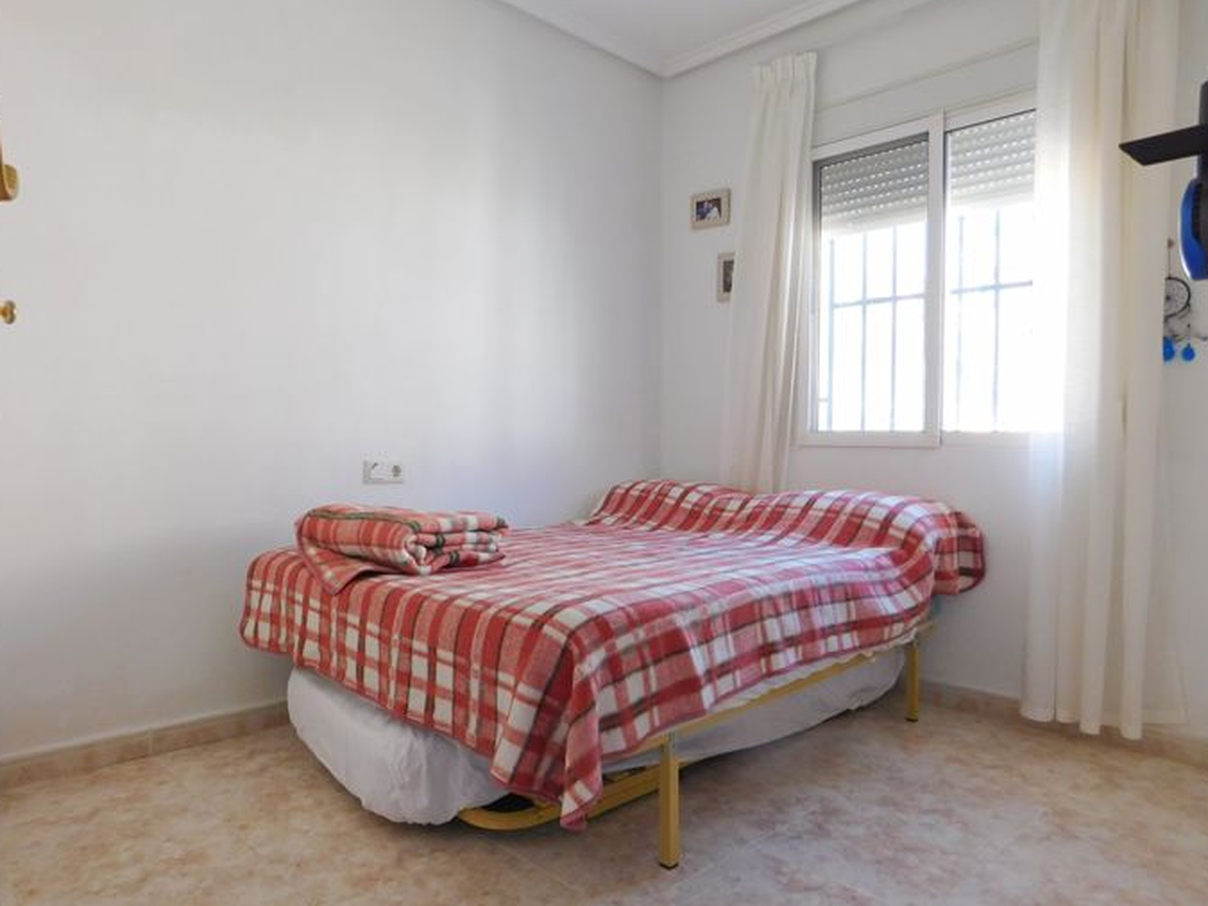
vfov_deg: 56.8
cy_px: 466
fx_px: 837
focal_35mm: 24
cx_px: 604
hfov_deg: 71.6
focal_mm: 4
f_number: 3
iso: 125
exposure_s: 1/50
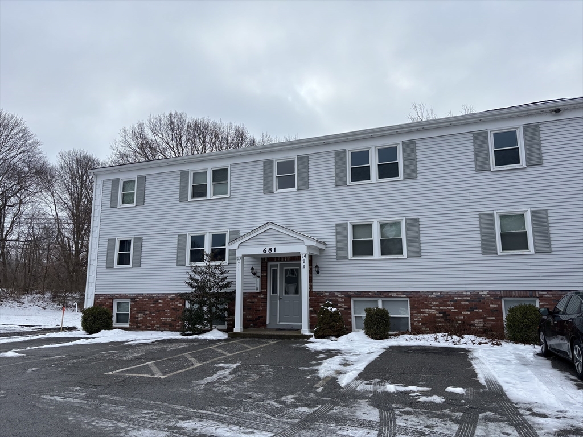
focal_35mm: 26
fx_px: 438
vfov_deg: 53.1
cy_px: 218
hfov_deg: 67.3
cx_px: 292
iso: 50
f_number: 1.6
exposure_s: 1/2513
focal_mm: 5.96
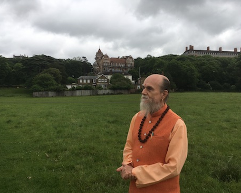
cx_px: 117
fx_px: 221
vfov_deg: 47.1
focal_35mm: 31
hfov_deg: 57.2
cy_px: 99
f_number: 2.2
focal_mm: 4.15
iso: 25
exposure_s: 1/523
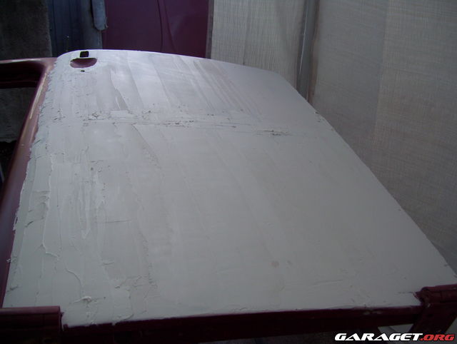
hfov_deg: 51.3
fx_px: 476
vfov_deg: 39.8
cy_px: 172
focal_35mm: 36
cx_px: 228
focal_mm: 6
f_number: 2.7
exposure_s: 1/100
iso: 80
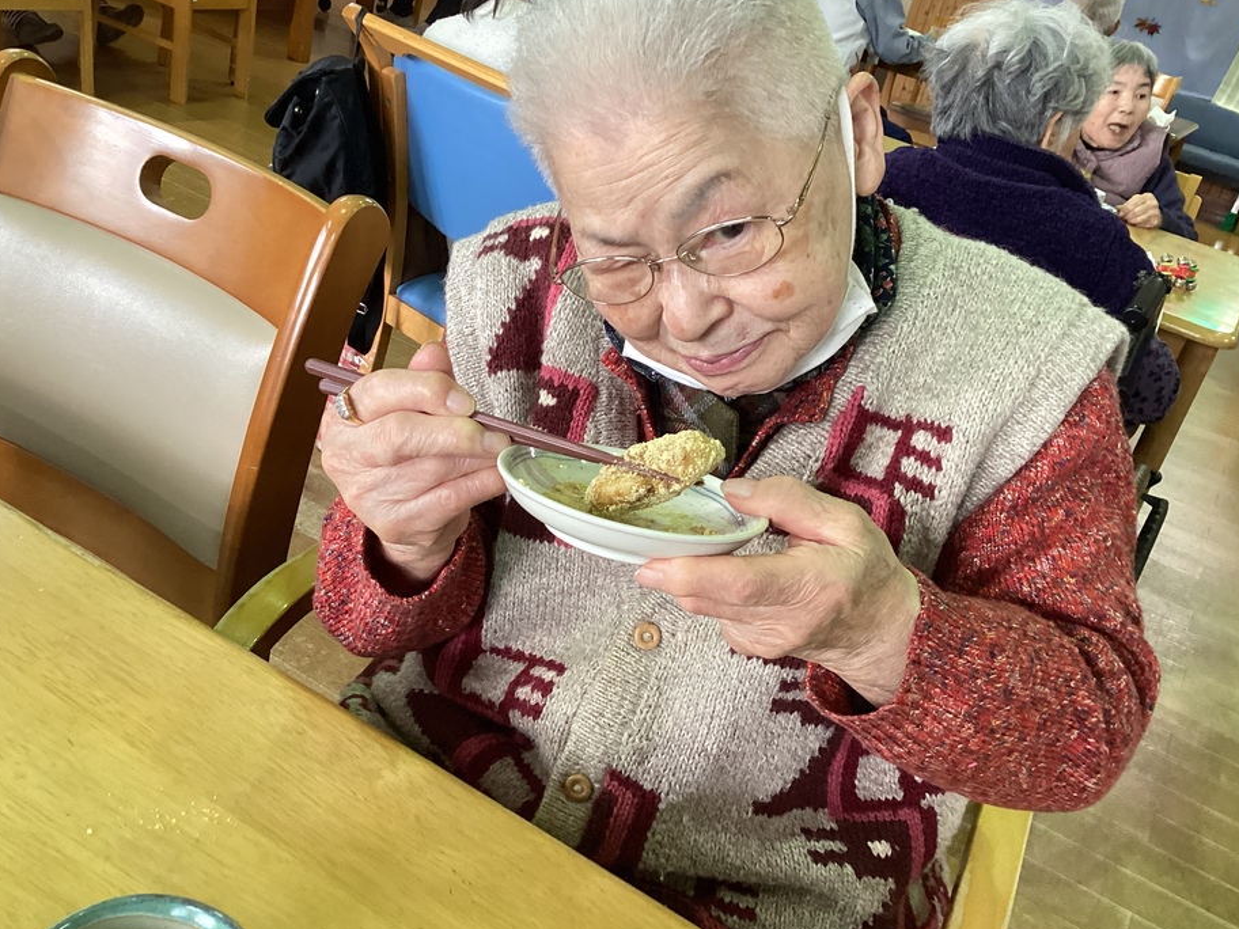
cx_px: 626
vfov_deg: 41.8
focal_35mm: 34
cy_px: 436
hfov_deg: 54.0
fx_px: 1217
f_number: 2.4
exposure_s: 1/60
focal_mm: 3.3
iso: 160
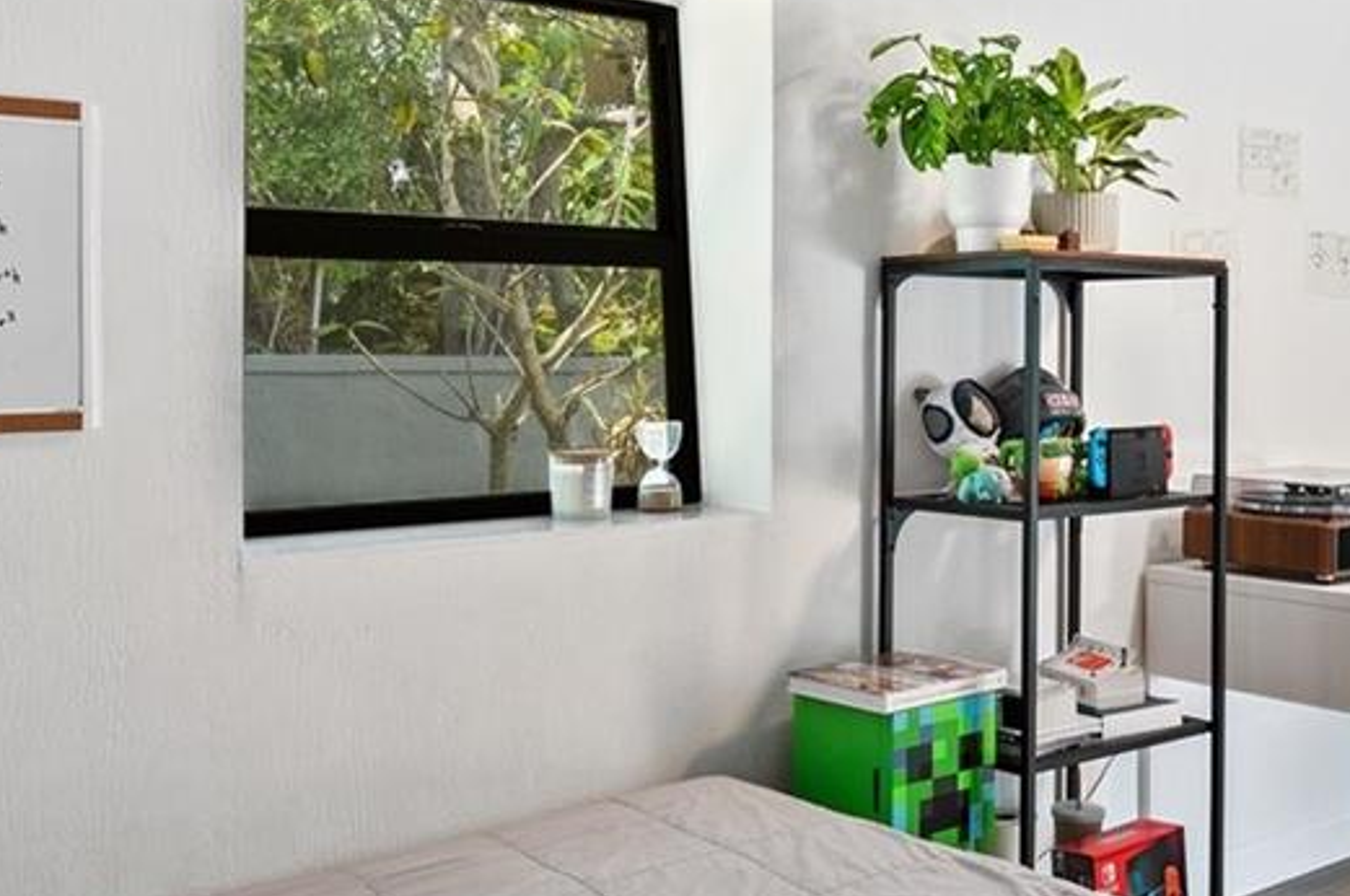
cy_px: 343
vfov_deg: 31.0
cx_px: 832
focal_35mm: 43
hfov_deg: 45.2
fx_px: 1610
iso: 200
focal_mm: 14
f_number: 8
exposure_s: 1/4
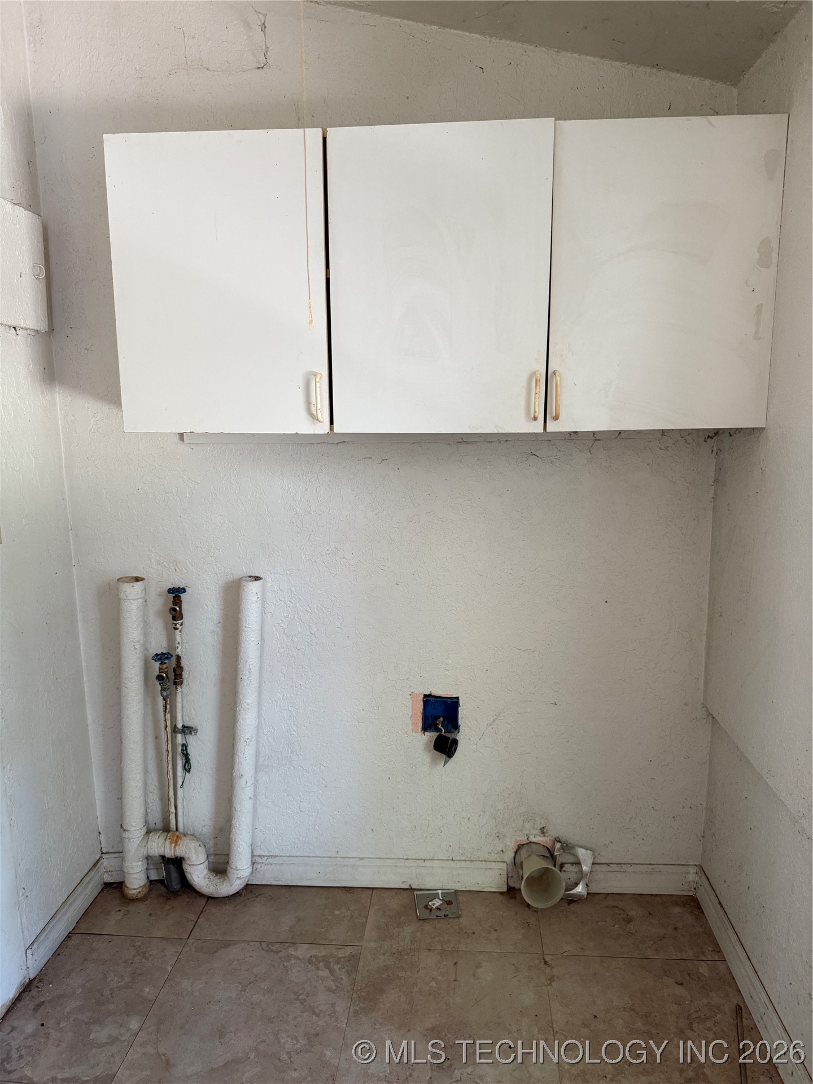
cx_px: 406
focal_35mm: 24
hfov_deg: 56.8
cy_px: 542
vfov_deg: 71.6
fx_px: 752
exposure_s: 1/60
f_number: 1.78
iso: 250
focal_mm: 6.76
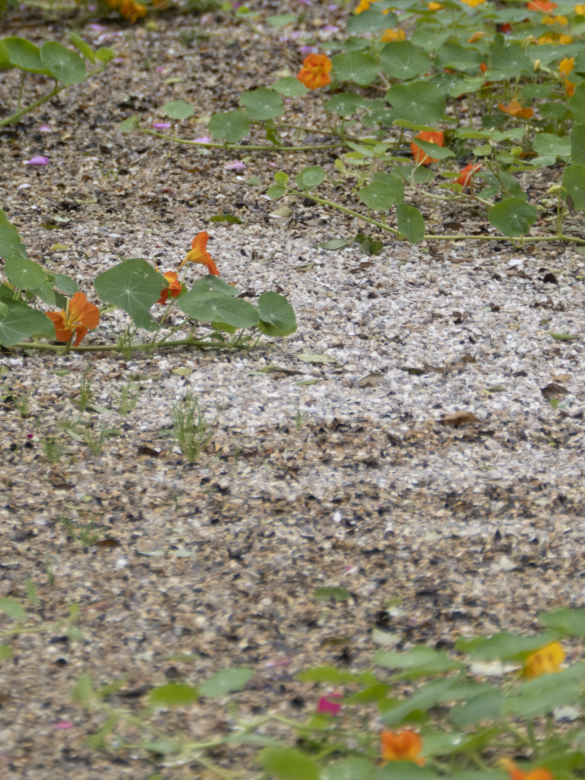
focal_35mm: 595
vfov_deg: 3.3
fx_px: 13409
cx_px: 224
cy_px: 236
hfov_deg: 2.5
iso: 160
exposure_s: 1/125
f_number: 4
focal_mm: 111.12
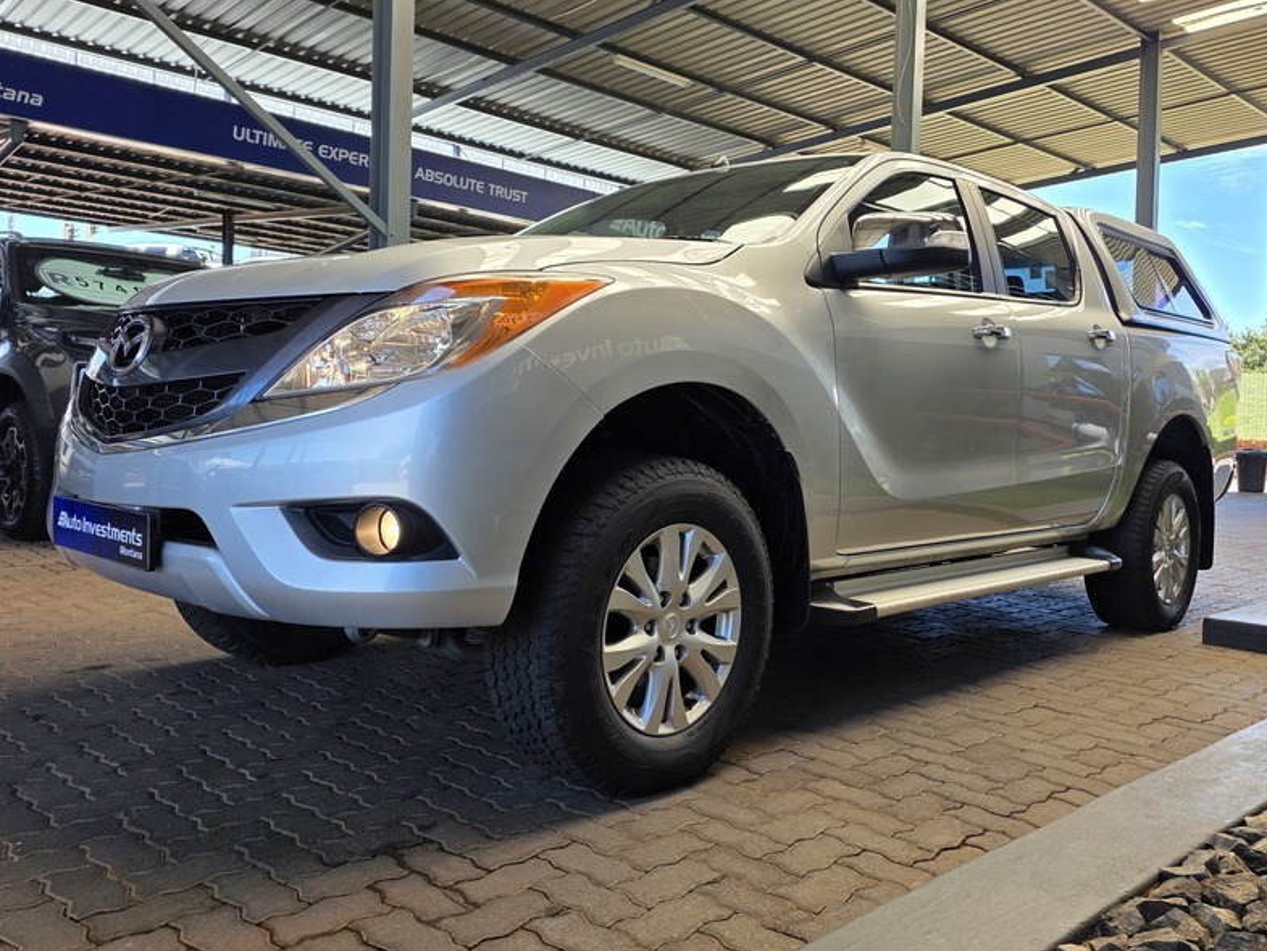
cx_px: 646
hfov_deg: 60.0
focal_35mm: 30
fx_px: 1098
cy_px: 415
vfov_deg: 46.7
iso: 50
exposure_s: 1/359
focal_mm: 6.25
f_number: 1.7
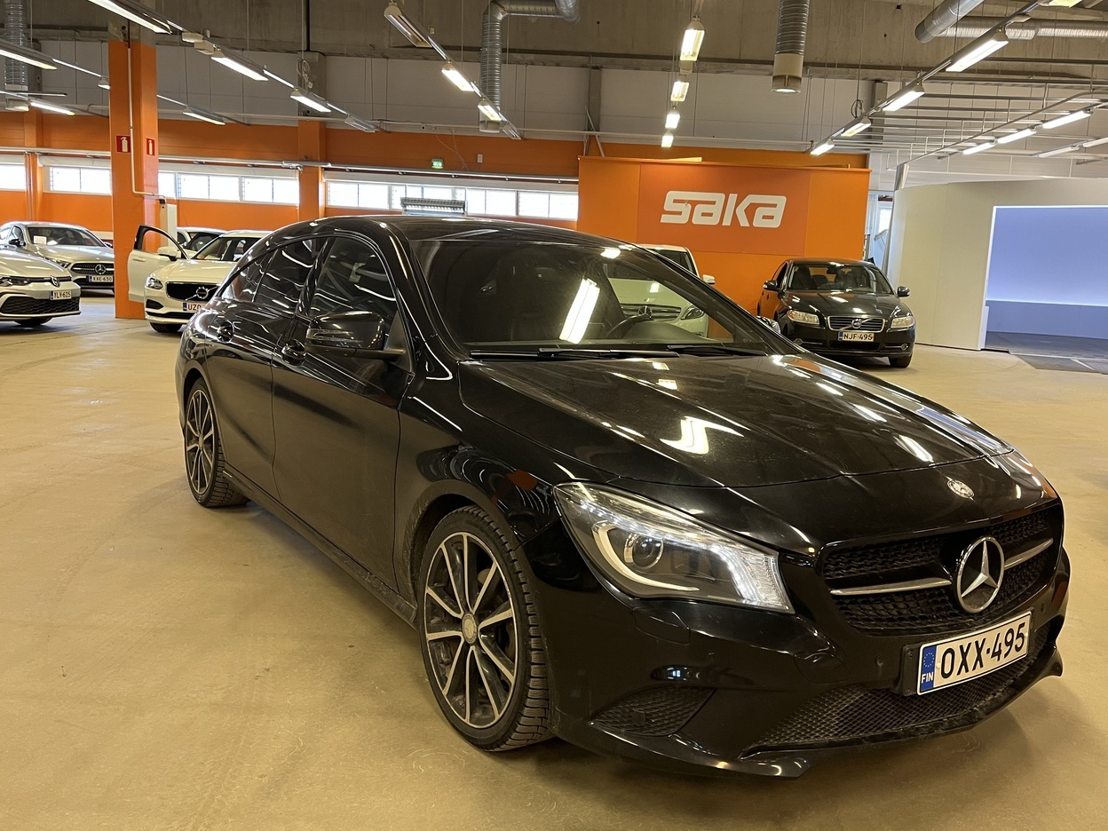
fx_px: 960
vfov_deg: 46.8
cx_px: 625
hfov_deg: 59.8
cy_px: 391
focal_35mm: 30
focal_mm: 5.1
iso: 125
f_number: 1.6
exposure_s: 1/50
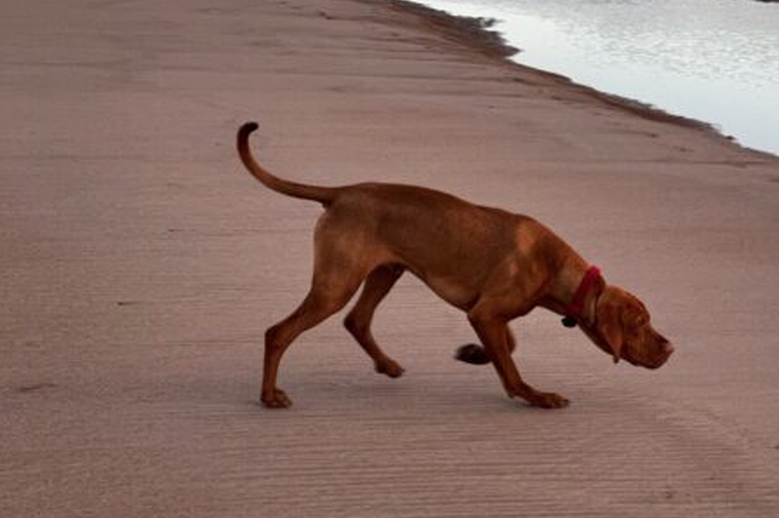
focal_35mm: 102
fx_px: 2205
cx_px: 494
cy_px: 254
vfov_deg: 13.4
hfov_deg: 20.0
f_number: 2.8
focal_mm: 9
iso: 40
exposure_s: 1/122
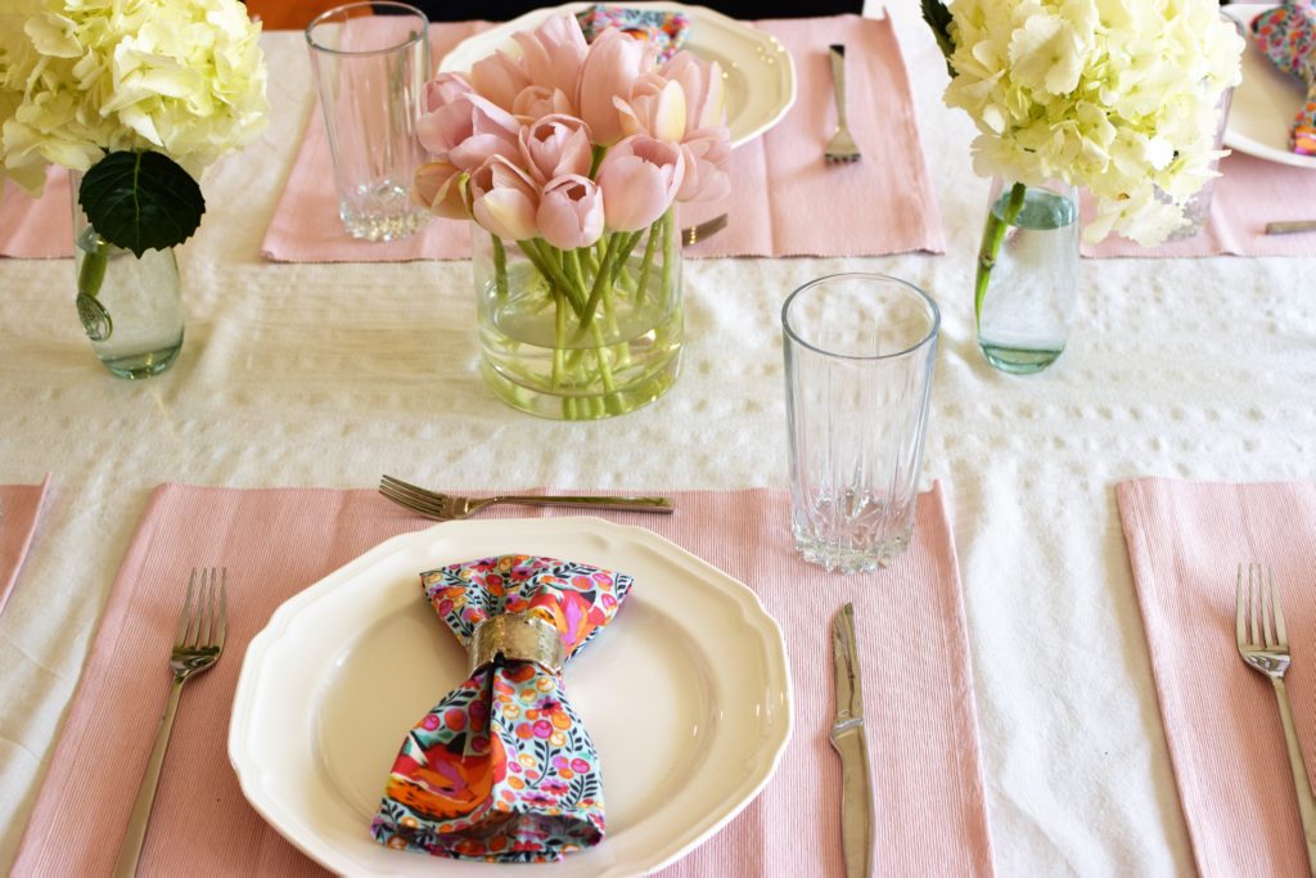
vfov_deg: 25.8
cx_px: 658
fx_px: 1919
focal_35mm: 52
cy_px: 439
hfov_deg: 37.8
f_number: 4
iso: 250
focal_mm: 35
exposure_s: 1/60
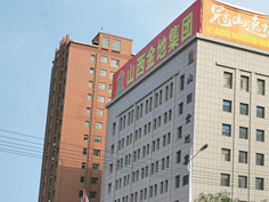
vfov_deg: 17.9
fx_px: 637
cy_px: 134
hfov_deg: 22.2
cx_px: 313
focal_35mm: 82
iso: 200
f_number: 8
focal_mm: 31
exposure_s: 1/320
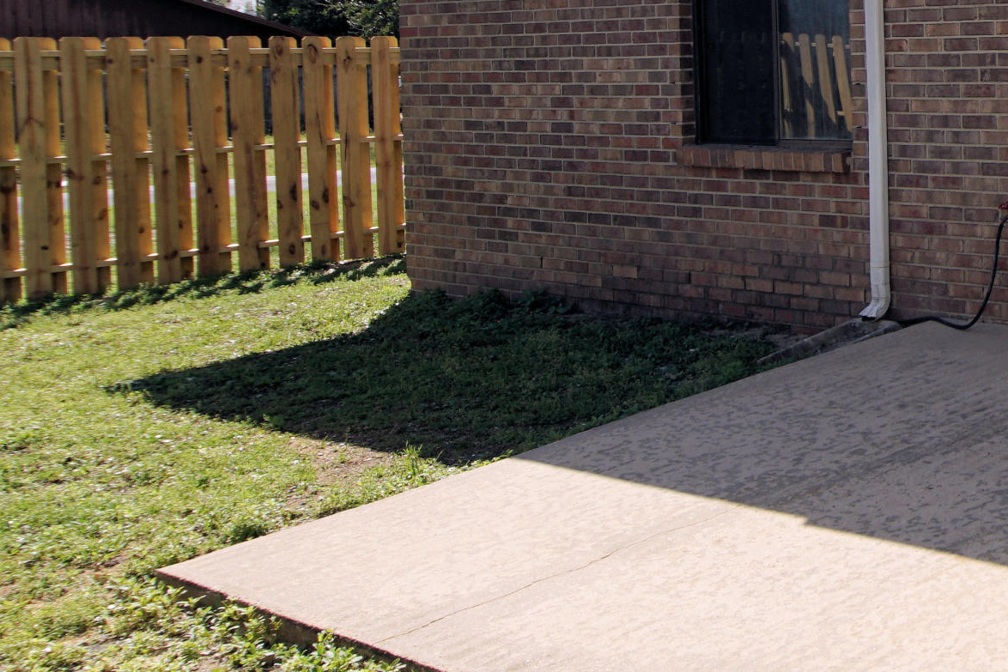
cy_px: 96
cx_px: 1262
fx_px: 1288
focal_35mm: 46
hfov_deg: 33.3
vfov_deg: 28.4
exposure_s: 1/250
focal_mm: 12
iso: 100
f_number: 8
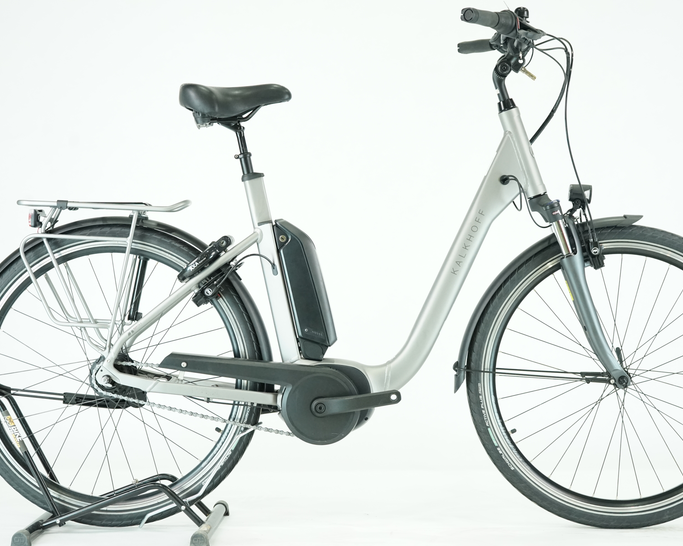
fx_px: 1314
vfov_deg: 23.5
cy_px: 271
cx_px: 366
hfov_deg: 29.1
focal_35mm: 65
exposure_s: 1/200
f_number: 5
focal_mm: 57
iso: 2500
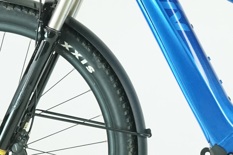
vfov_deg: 7.0
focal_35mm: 196
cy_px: 62
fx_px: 1268
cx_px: 229
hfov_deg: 10.4
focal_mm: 58
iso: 3200
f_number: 7.1
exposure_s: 1/200
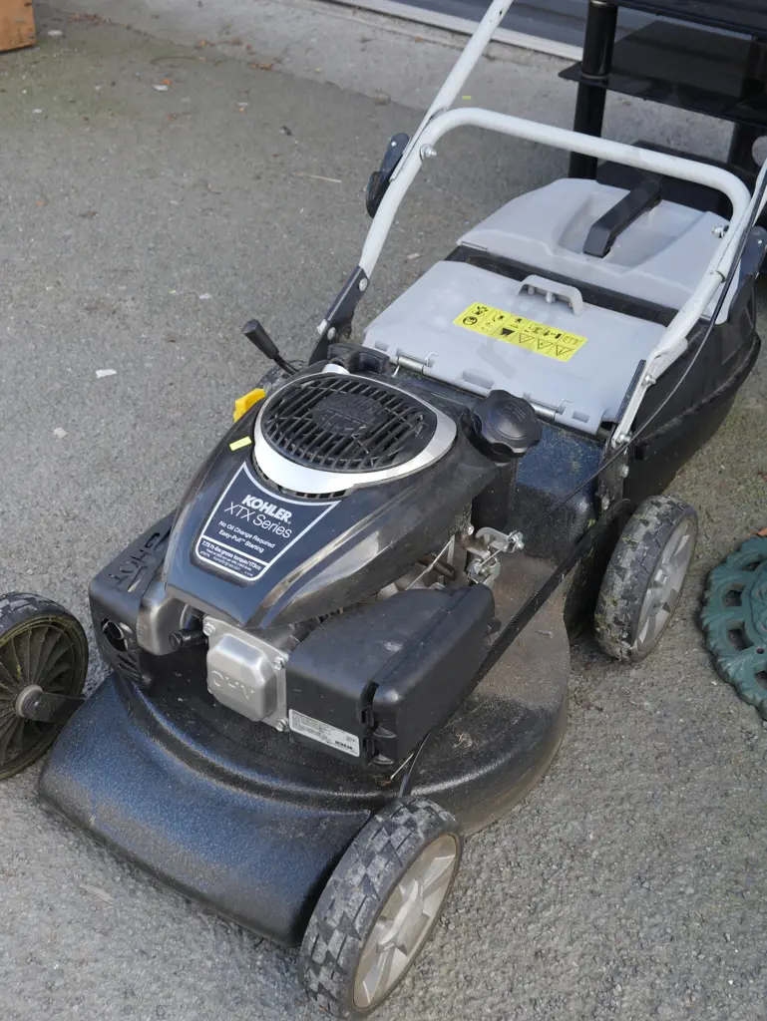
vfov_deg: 44.8
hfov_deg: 34.4
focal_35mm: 42
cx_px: 384
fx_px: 1240
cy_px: 510
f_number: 5
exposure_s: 1/60
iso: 200
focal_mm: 21
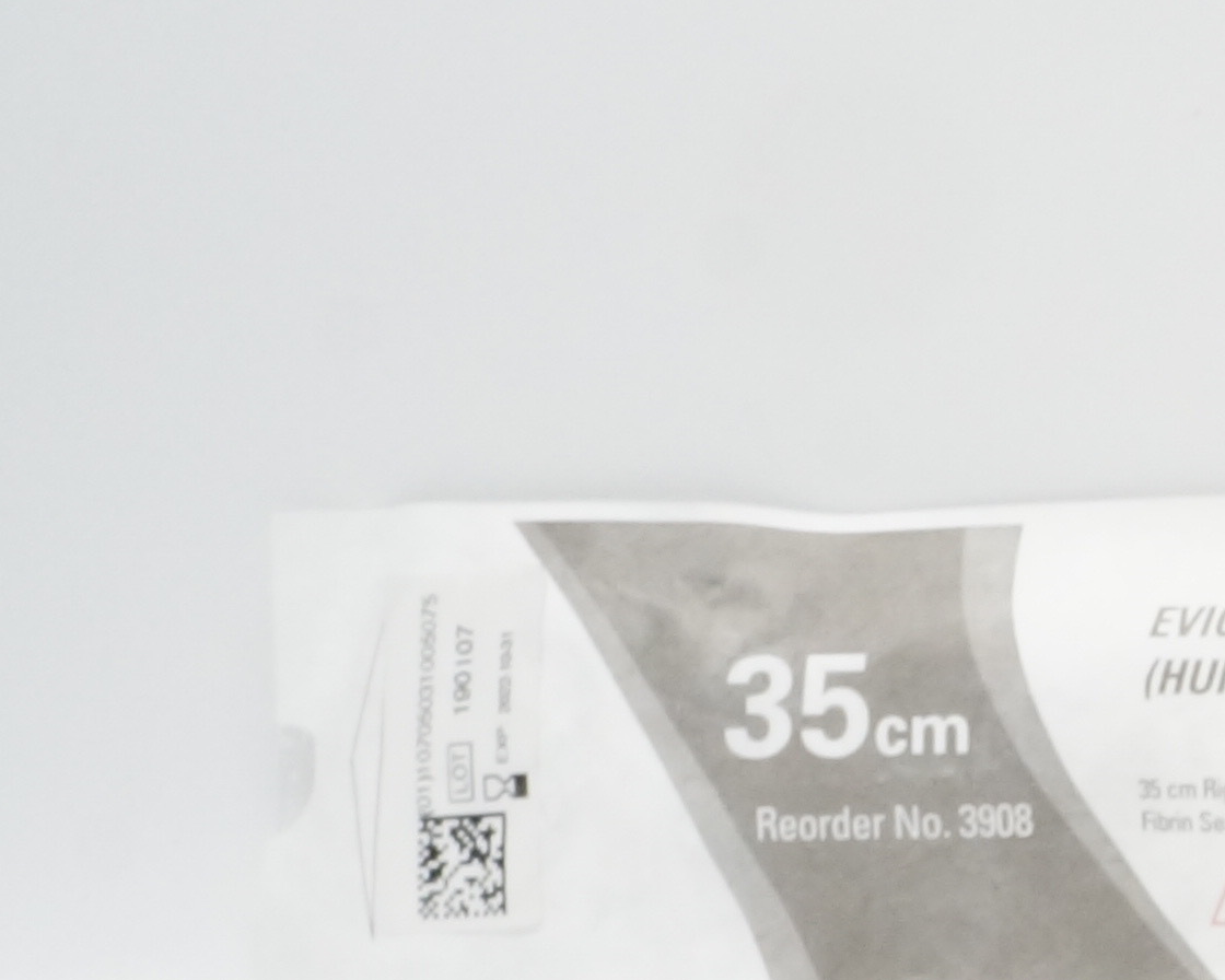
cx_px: 2275
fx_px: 4024
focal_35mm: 111
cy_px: 750
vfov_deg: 13.8
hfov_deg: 14.9
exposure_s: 1/20
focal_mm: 18
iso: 800
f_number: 11
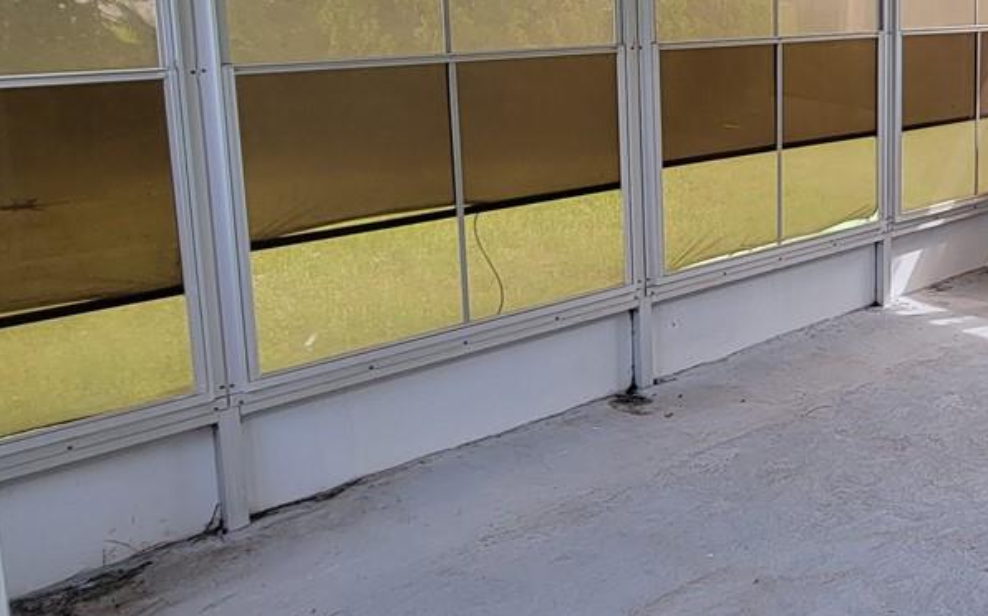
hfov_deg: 45.1
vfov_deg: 33.8
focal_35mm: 37
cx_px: 978
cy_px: 169
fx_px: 996
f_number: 2.2
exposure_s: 1/60
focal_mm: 2.2
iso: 64
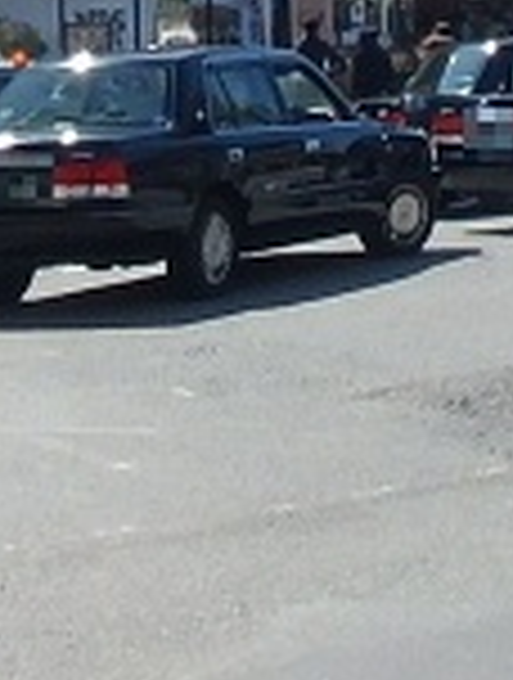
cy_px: -423
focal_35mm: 132
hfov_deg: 11.0
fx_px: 2597
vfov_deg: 13.8
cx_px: 670
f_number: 6
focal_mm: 3.7
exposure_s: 1/400
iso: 125
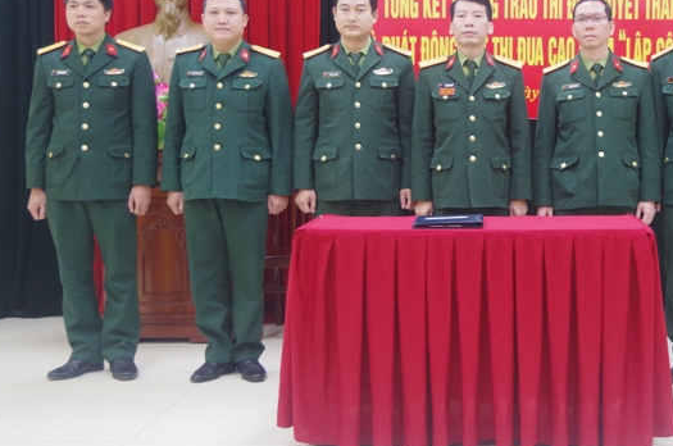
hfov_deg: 31.0
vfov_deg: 21.1
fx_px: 1194
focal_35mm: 64
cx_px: 494
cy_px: 169
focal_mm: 28
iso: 800
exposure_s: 1/60
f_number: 4
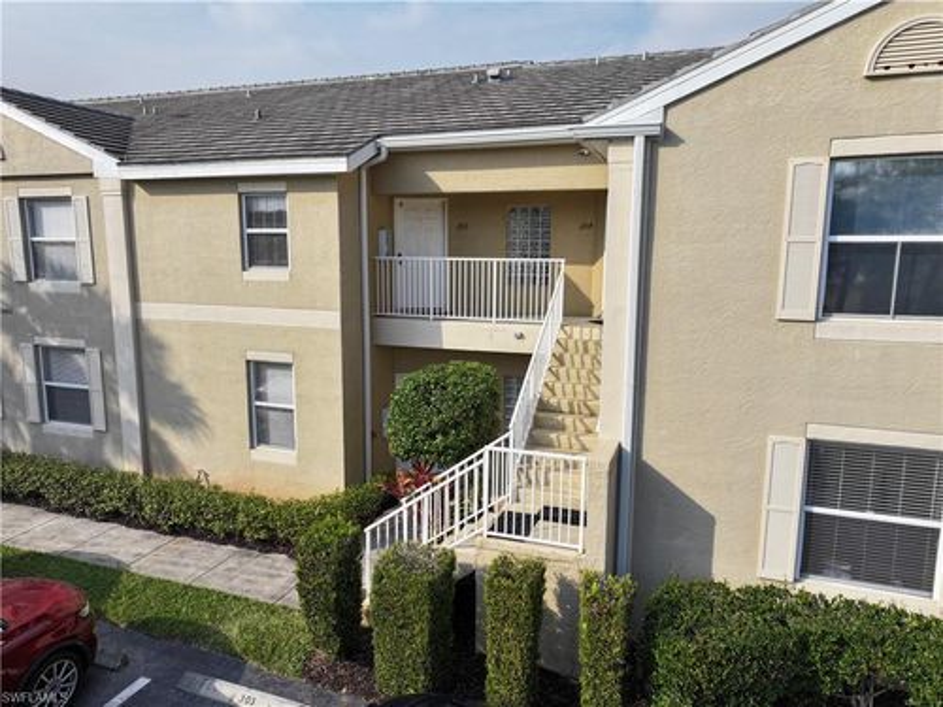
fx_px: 654
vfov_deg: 56.8
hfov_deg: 71.6
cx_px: 472
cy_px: 354
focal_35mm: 24
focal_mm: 12.29
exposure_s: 1/2000
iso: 100
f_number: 2.8
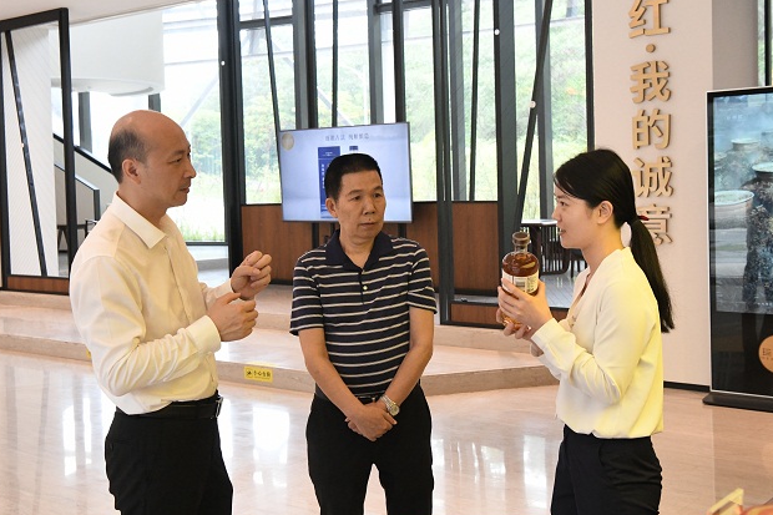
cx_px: 340
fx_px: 1052
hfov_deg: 40.3
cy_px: 220
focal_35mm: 49
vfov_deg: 27.5
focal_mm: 38
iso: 8000
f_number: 9
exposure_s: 1/320
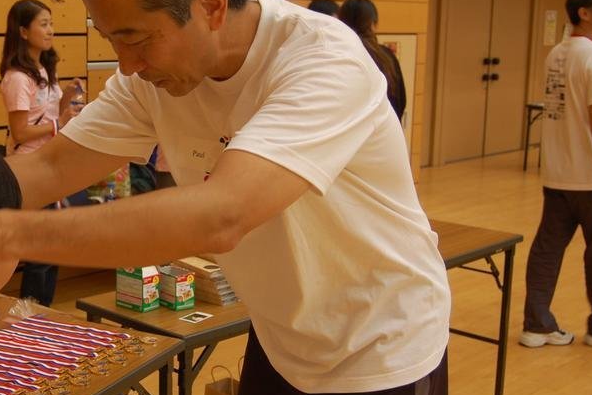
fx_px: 938
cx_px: 123
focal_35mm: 57
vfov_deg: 23.8
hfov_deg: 34.1
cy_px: 190
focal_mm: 22
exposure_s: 1/60
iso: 400
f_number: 4
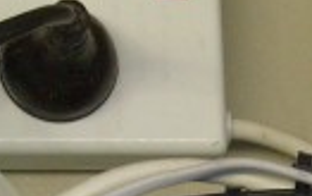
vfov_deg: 5.9
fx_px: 1888
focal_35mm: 222
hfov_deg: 9.4
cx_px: 238
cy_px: 253
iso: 80
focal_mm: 7.2
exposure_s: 1/90
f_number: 3
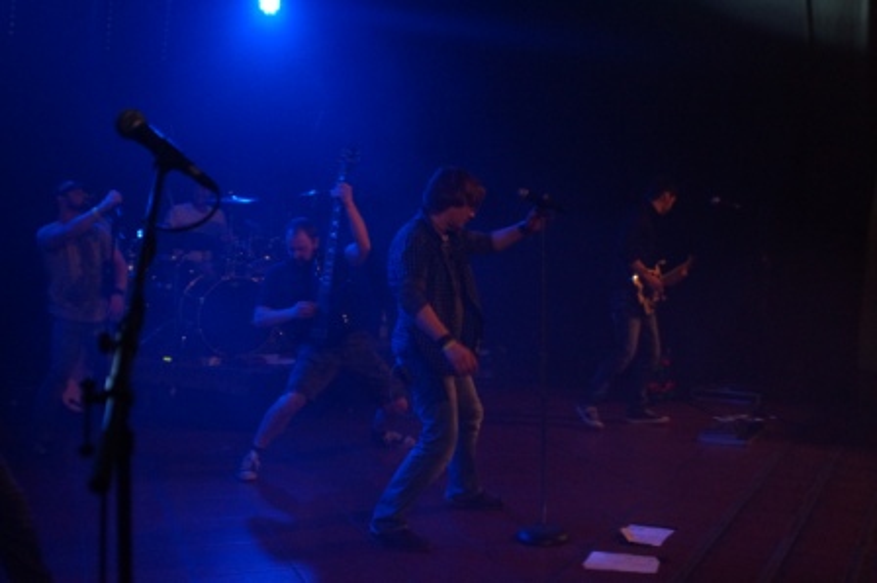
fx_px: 1022
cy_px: 292
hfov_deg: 46.4
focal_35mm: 42
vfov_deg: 31.8
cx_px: 438
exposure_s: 1/60
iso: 1600
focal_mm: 28
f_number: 4
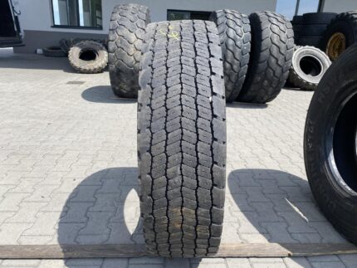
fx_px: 268
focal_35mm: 26
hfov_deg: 67.3
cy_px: 134
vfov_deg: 53.1
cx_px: 178
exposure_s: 1/1727
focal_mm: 4.25
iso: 32
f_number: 1.8
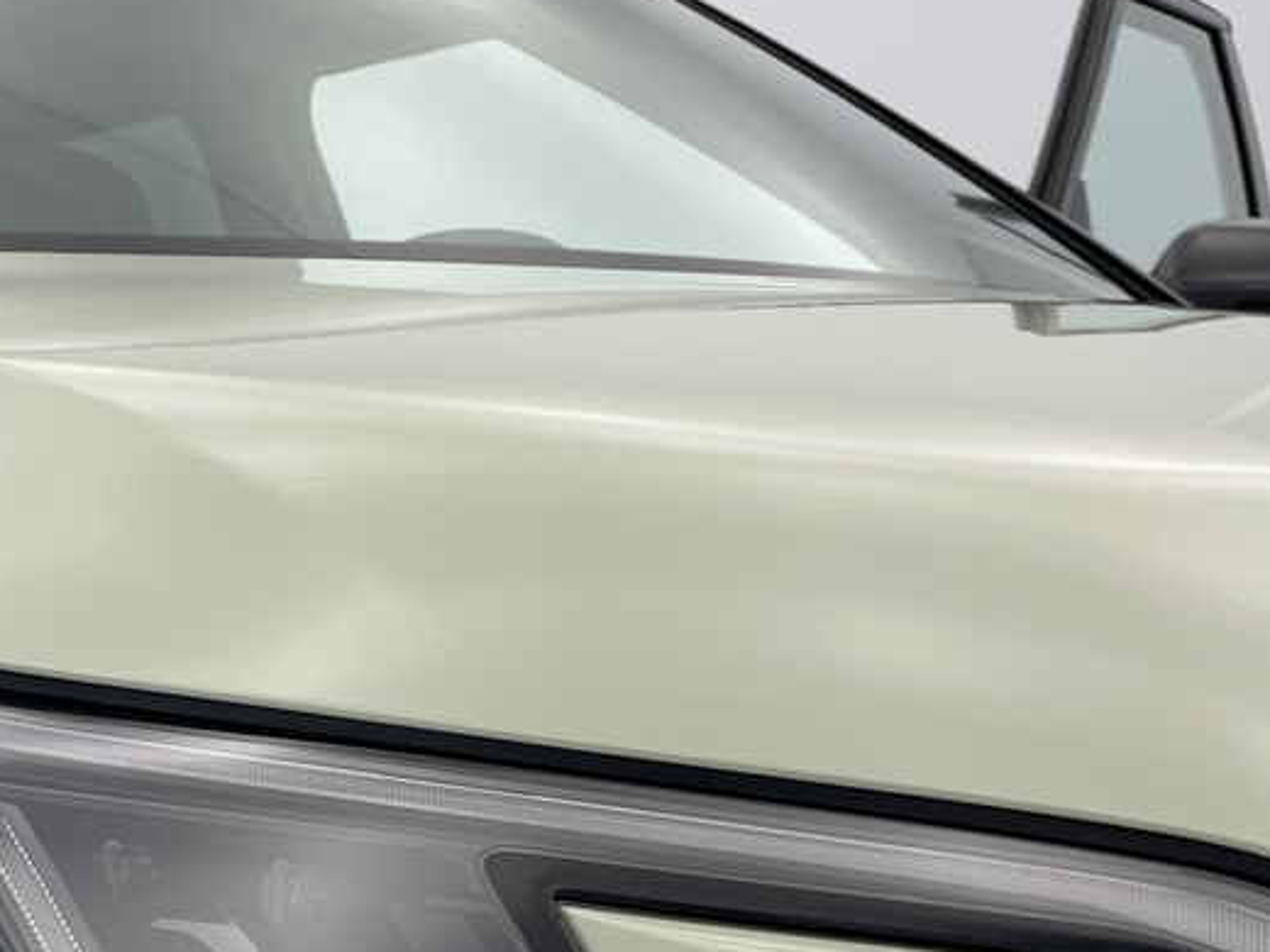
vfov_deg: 21.1
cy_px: 859
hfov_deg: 27.1
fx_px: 2495
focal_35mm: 68
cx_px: 34
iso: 32
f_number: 1.6
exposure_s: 1/479
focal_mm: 4.2
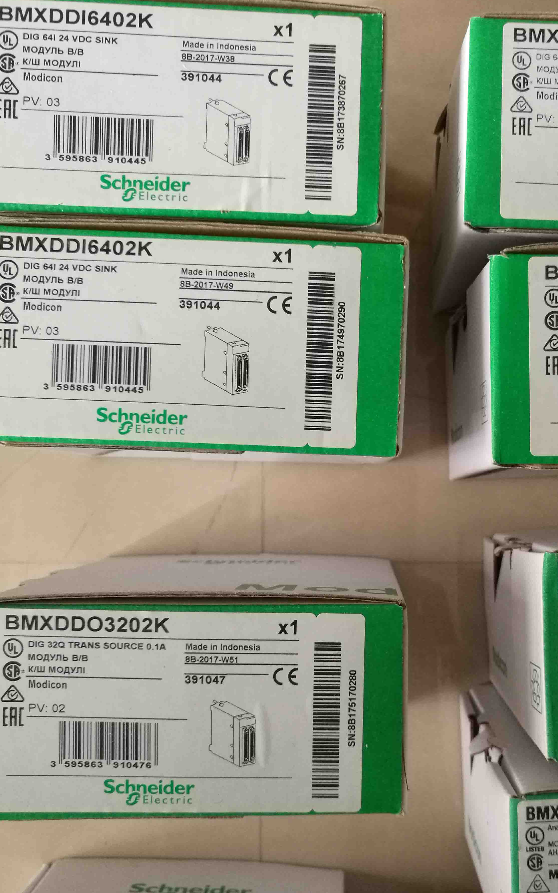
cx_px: 400
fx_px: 900
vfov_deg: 52.7
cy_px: 482
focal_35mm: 37
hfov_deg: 33.9
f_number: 2
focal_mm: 4.04
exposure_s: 1/25
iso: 400
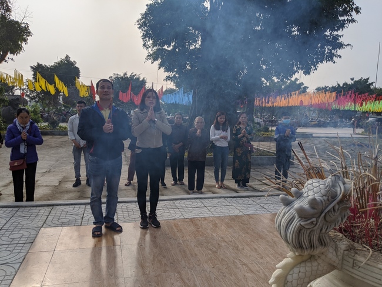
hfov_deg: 65.3
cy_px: 144
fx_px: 298
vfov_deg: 51.4
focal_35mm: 27
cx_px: 191
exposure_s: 1/7812
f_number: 1.8
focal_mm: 4.44
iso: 59
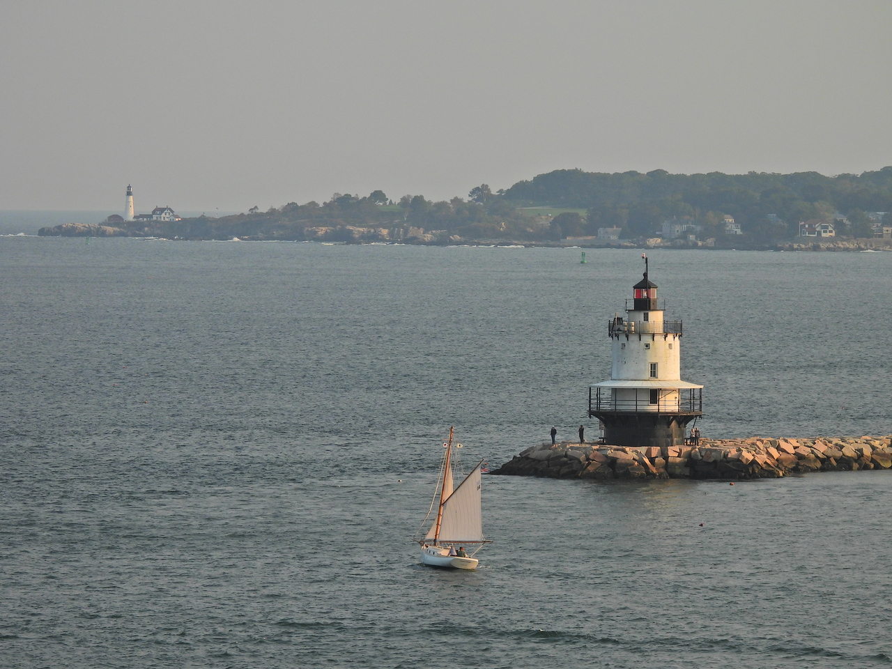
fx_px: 6184
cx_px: 446
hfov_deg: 8.2
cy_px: 334
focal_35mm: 240
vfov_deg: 6.2
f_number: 4.5
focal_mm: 42.8
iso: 100
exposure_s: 1/640
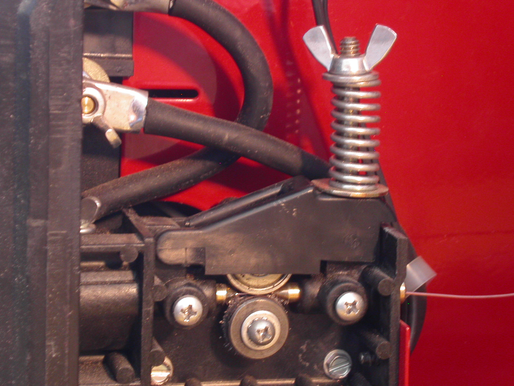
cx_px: 258
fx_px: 1708
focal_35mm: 115
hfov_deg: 17.1
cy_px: 192
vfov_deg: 12.9
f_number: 4.7
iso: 200
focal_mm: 23.4
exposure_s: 1/6
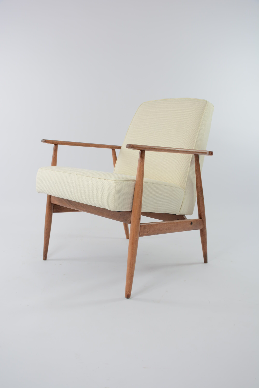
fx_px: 355
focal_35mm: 33
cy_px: 194
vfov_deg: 57.2
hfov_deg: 40.0
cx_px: 130
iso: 320
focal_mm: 22
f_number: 5.6
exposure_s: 1/125
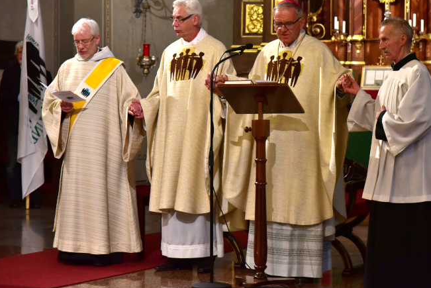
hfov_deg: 18.1
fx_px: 1354
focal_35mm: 113
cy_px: 132
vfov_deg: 12.1
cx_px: 247
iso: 1600
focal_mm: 92
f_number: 5
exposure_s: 1/160
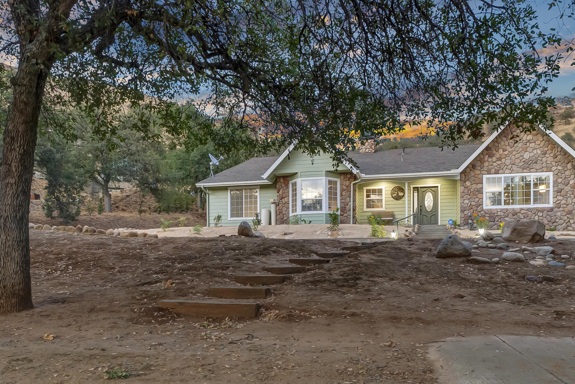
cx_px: 310
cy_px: 279
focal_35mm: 27
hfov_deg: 67.3
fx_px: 431
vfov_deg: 46.5
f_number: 10
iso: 1600
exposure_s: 1/25
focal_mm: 16
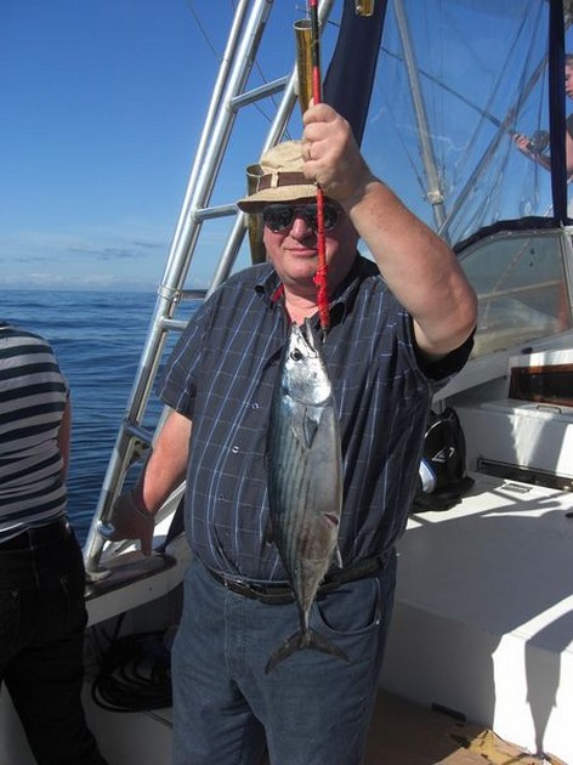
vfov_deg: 49.0
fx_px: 839
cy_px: 382
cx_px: 286
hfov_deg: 37.7
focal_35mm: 38
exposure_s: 1/250
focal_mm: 7.9
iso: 80
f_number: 8
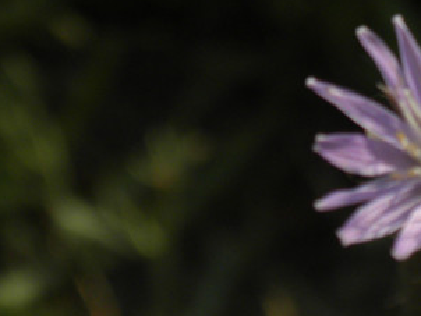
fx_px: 3092
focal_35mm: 254
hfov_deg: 7.7
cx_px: 452
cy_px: -4
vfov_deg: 5.8
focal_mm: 13.4
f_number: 4
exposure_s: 1/833
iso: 64
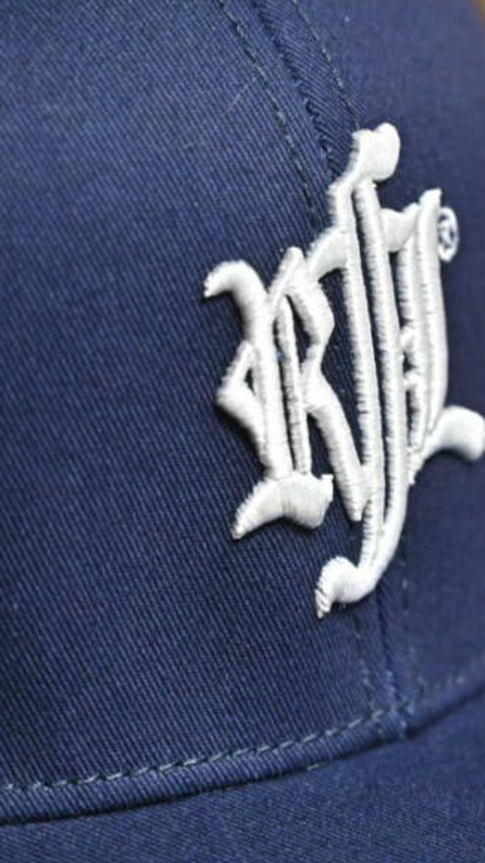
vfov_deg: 15.7
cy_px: 390
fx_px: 3133
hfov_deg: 8.8
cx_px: 360
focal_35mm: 137
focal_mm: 70
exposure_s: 1/80
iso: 2500
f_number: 4
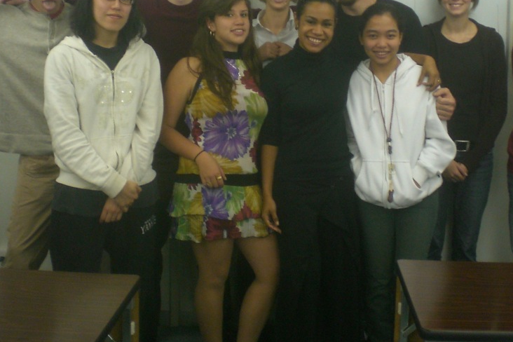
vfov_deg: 24.8
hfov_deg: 36.8
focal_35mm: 54
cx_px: 289
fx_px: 769
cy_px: 84
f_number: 3.1
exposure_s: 1/80
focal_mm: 6.3
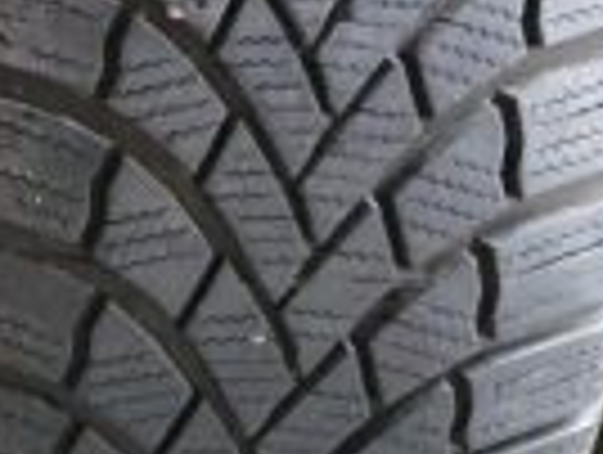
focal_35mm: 116
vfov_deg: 12.7
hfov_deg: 16.0
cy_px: 63
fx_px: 2024
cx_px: -212
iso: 640
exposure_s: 1/50
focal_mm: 4.32
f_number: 1.5
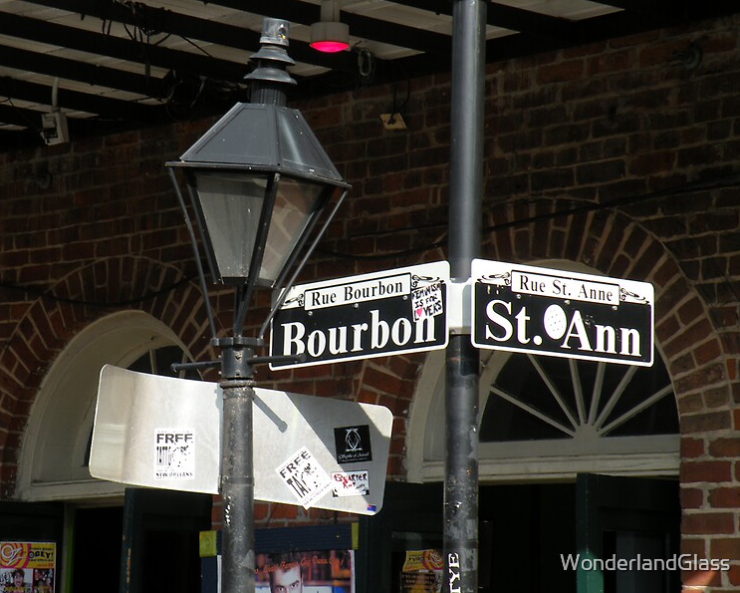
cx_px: 355
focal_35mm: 125
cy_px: 298
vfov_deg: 12.3
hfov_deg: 15.4
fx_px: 2739
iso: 64
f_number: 5.6
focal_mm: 21
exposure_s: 1/174
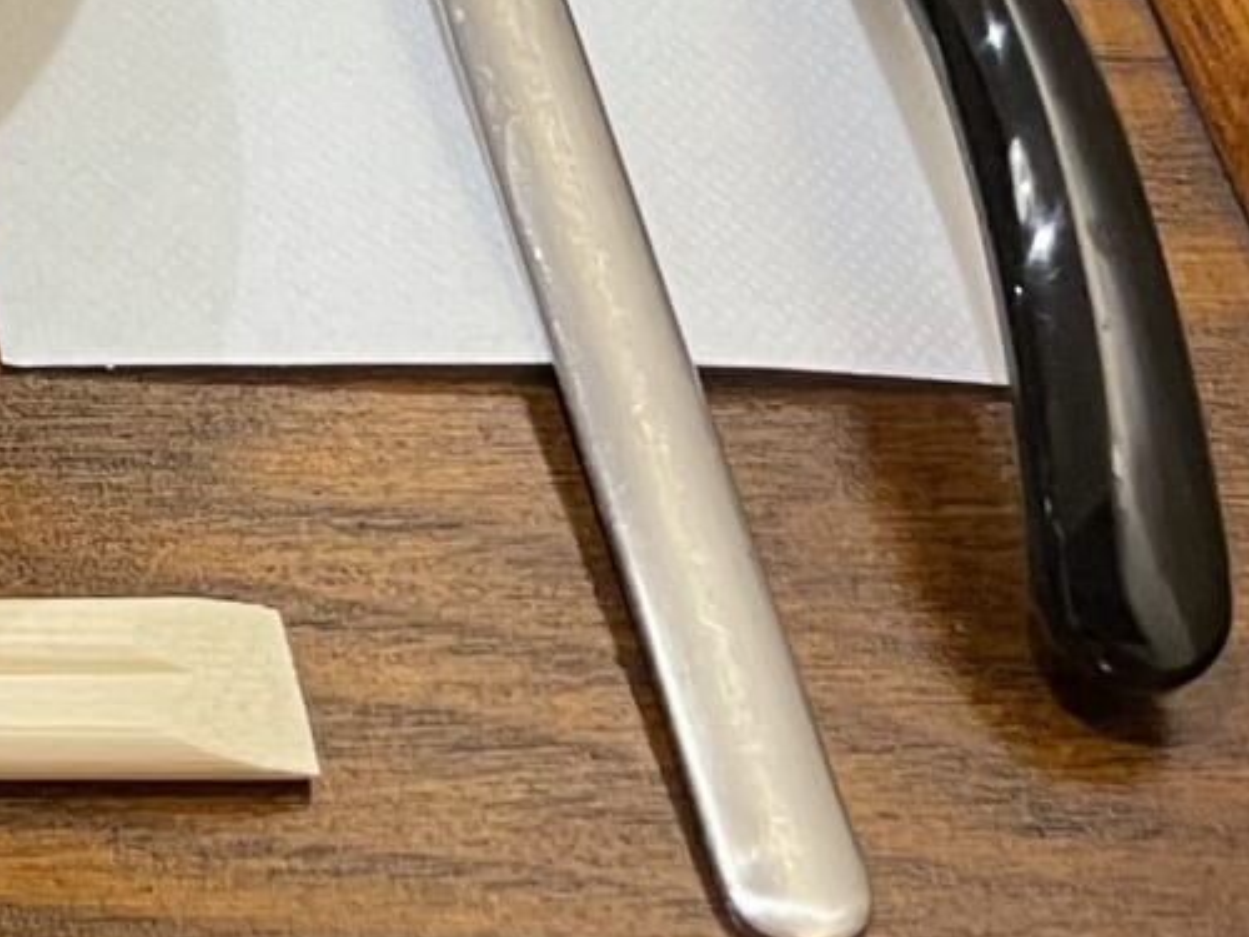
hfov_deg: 13.2
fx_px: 4799
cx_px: -1067
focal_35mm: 133
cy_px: -1374
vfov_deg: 9.7
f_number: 1.6
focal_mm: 4.2
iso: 100
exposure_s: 1/50
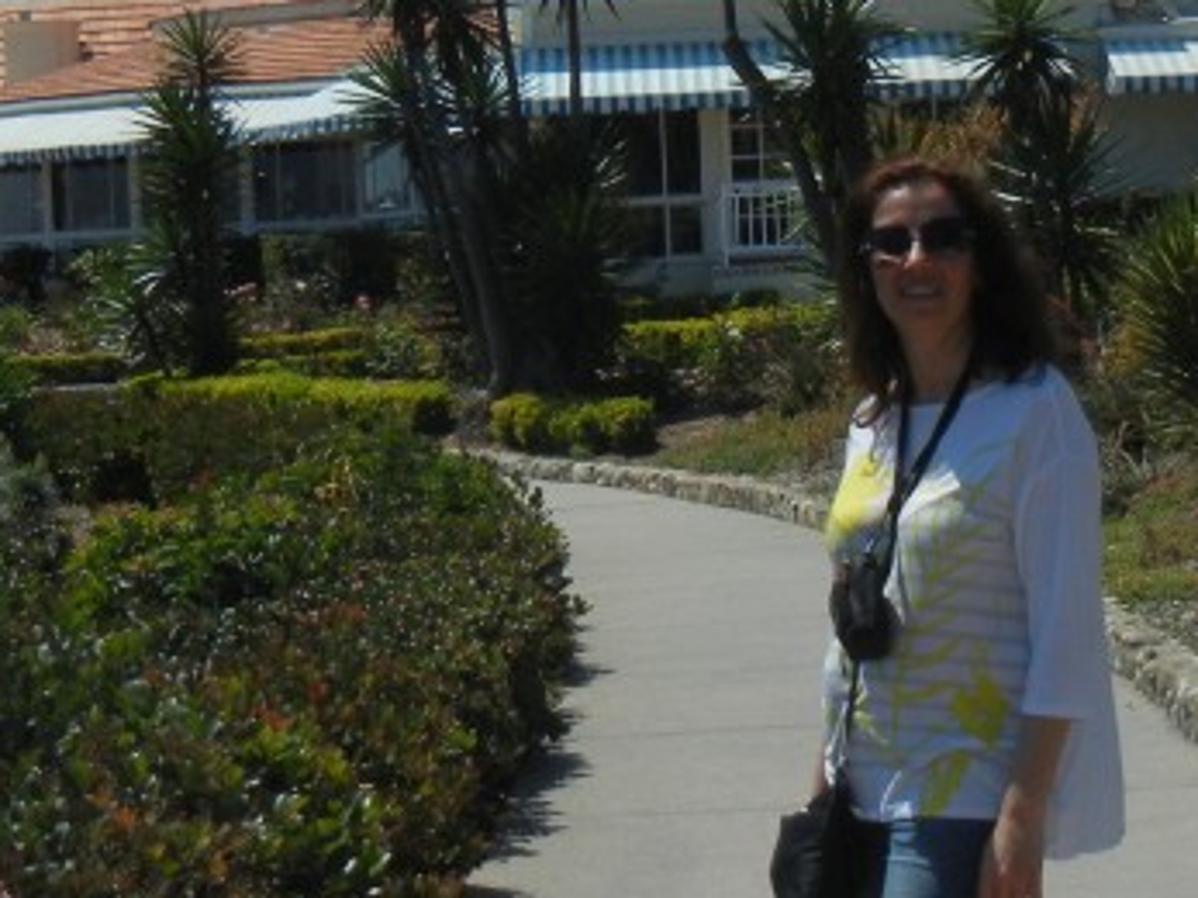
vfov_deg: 12.9
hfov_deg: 17.1
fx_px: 3979
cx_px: 739
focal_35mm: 115
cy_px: 352
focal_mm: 7.1
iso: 160
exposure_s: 1/791
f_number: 7.4
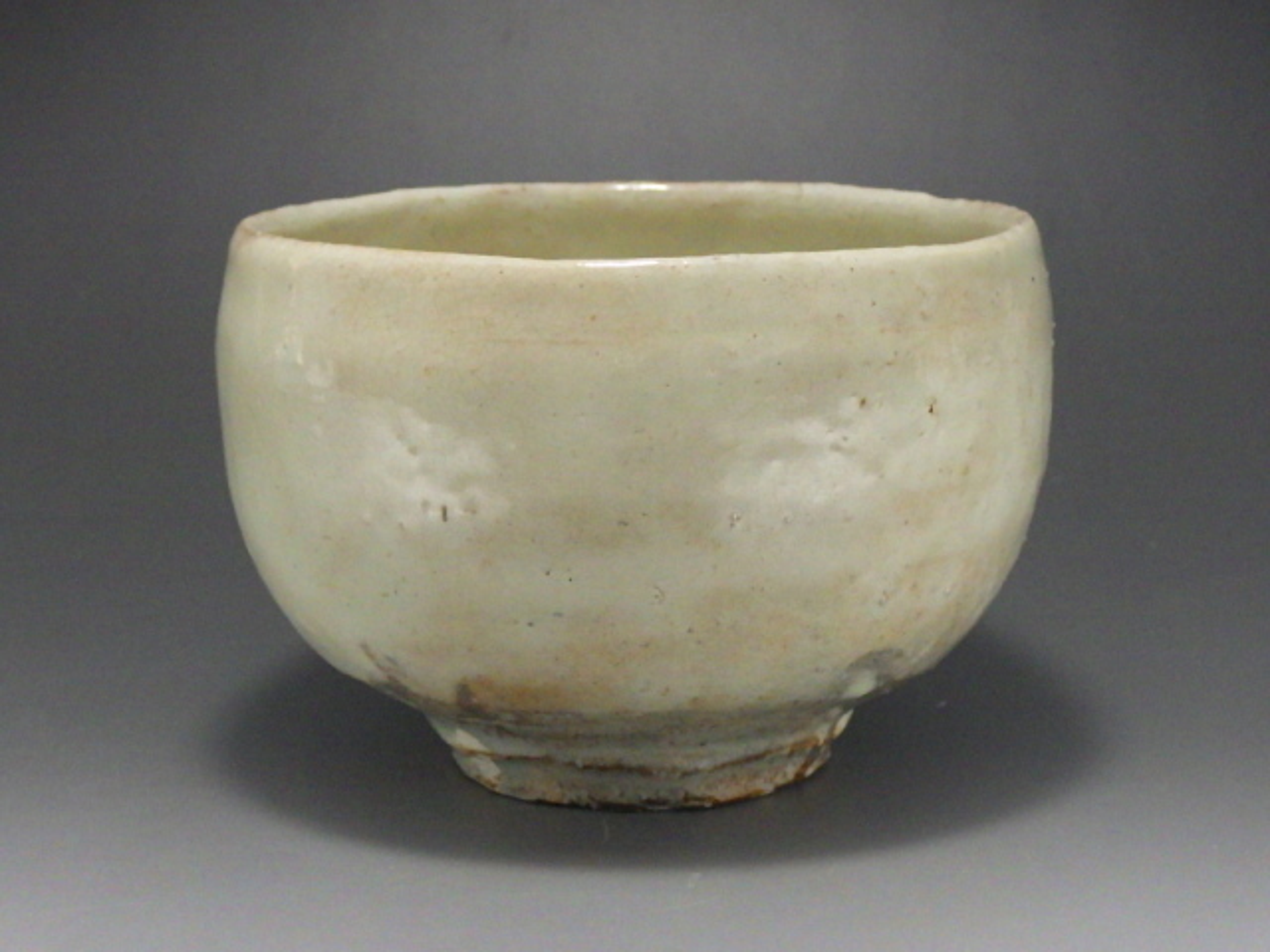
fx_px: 2825
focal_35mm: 77
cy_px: 476
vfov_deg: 19.1
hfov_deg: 25.3
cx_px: 635
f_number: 4.8
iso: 400
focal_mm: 13.7
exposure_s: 1/40
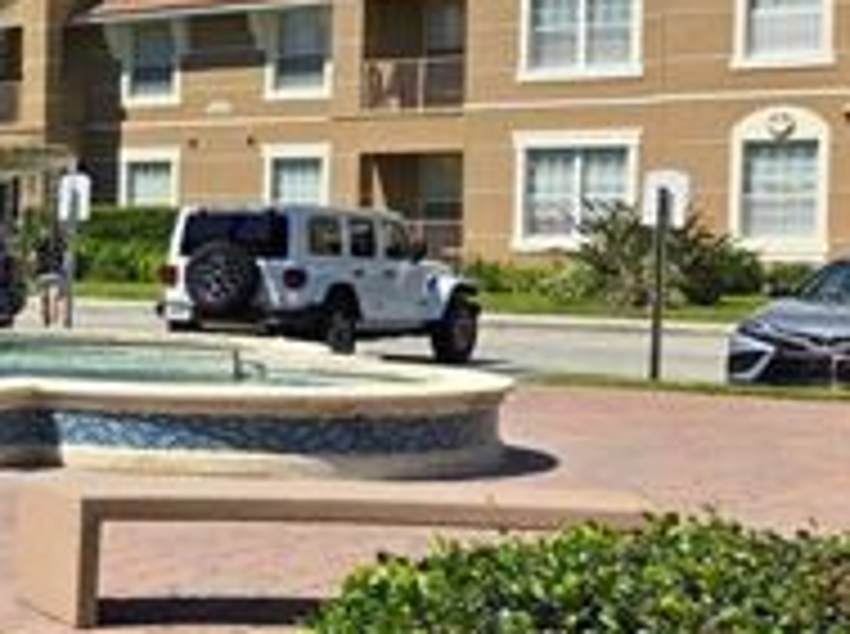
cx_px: -578
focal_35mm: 86
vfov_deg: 17.1
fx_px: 2108
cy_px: 301
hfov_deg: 18.8
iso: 25
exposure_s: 1/2397
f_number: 1.8
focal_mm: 5.4
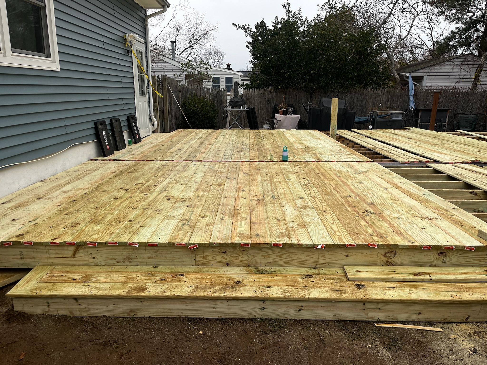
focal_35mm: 26
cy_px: 182
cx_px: 244
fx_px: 366
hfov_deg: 67.3
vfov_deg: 53.1
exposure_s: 1/121
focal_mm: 5.1
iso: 40
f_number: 1.6
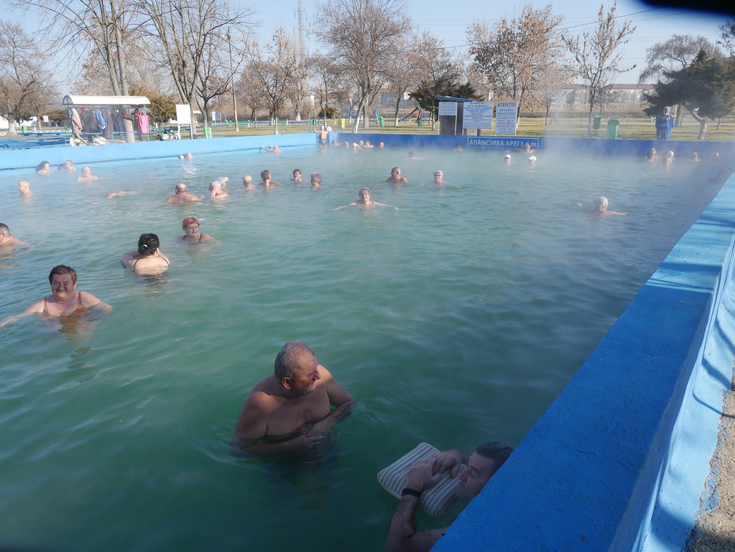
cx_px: 368
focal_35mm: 24
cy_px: 276
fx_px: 510
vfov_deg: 56.8
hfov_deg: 71.6
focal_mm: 12
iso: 200
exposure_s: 1/320
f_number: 6.3
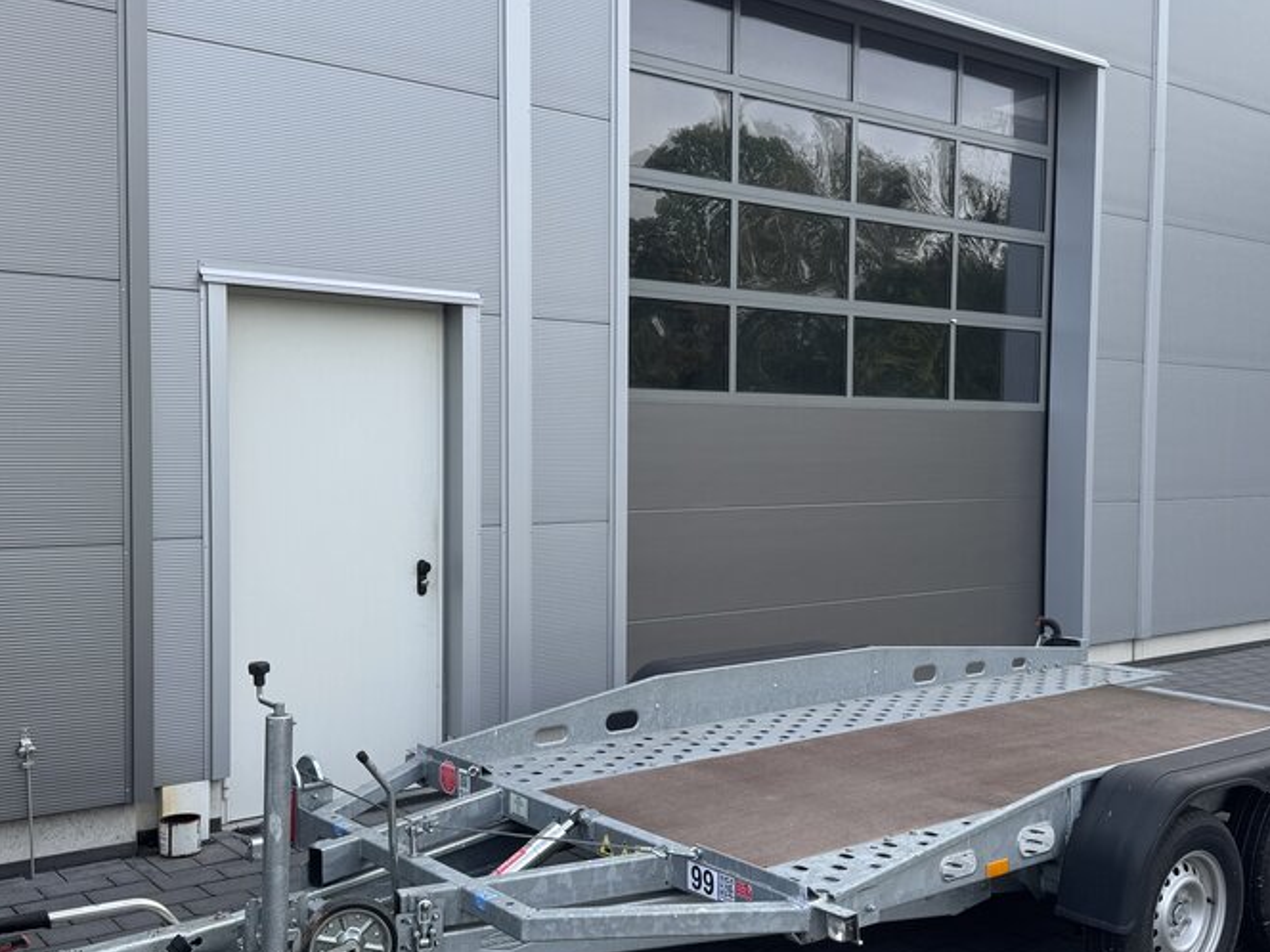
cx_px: 668
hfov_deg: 50.1
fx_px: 1357
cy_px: 505
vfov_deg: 38.7
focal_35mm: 37
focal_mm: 6.76
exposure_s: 1/1425
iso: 80
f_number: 1.78
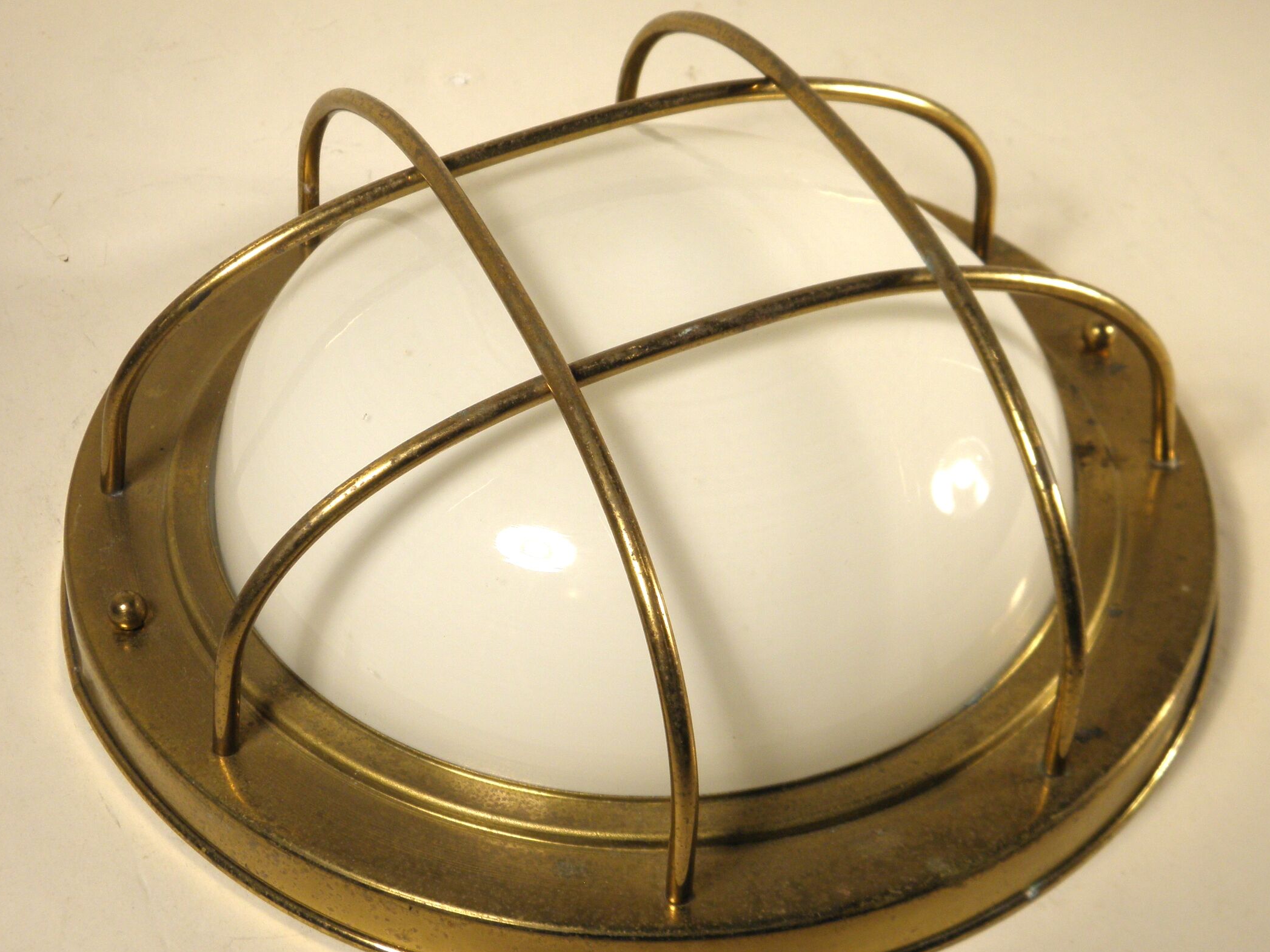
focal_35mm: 66
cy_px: 504
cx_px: 714
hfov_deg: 29.4
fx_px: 2421
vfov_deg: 22.2
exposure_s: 1/80
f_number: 4.1
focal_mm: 9.7
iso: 100
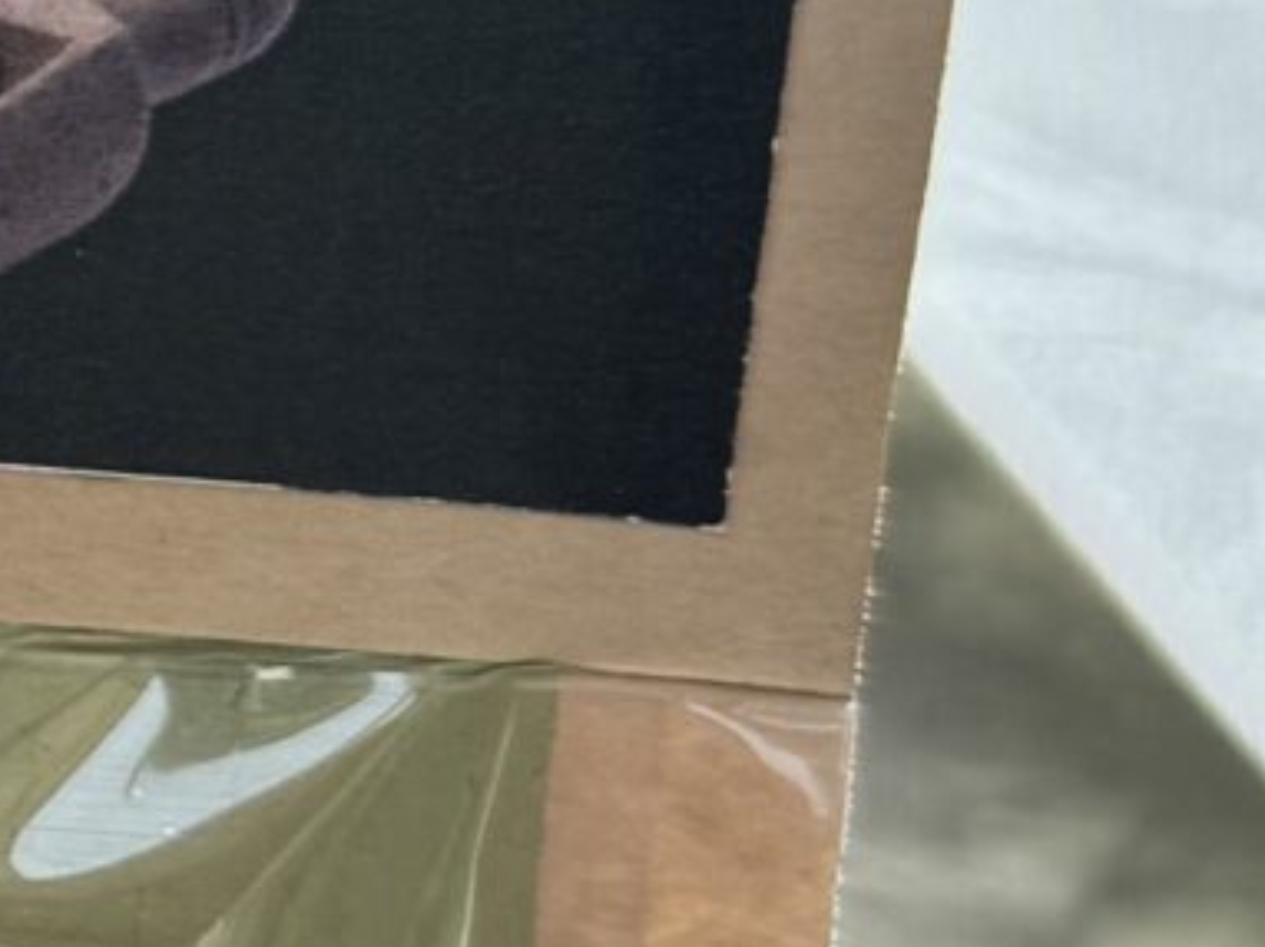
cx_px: -1513
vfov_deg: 9.2
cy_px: 172
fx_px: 5880
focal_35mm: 161
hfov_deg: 10.9
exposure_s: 1/739
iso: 80
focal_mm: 6.76
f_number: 1.78
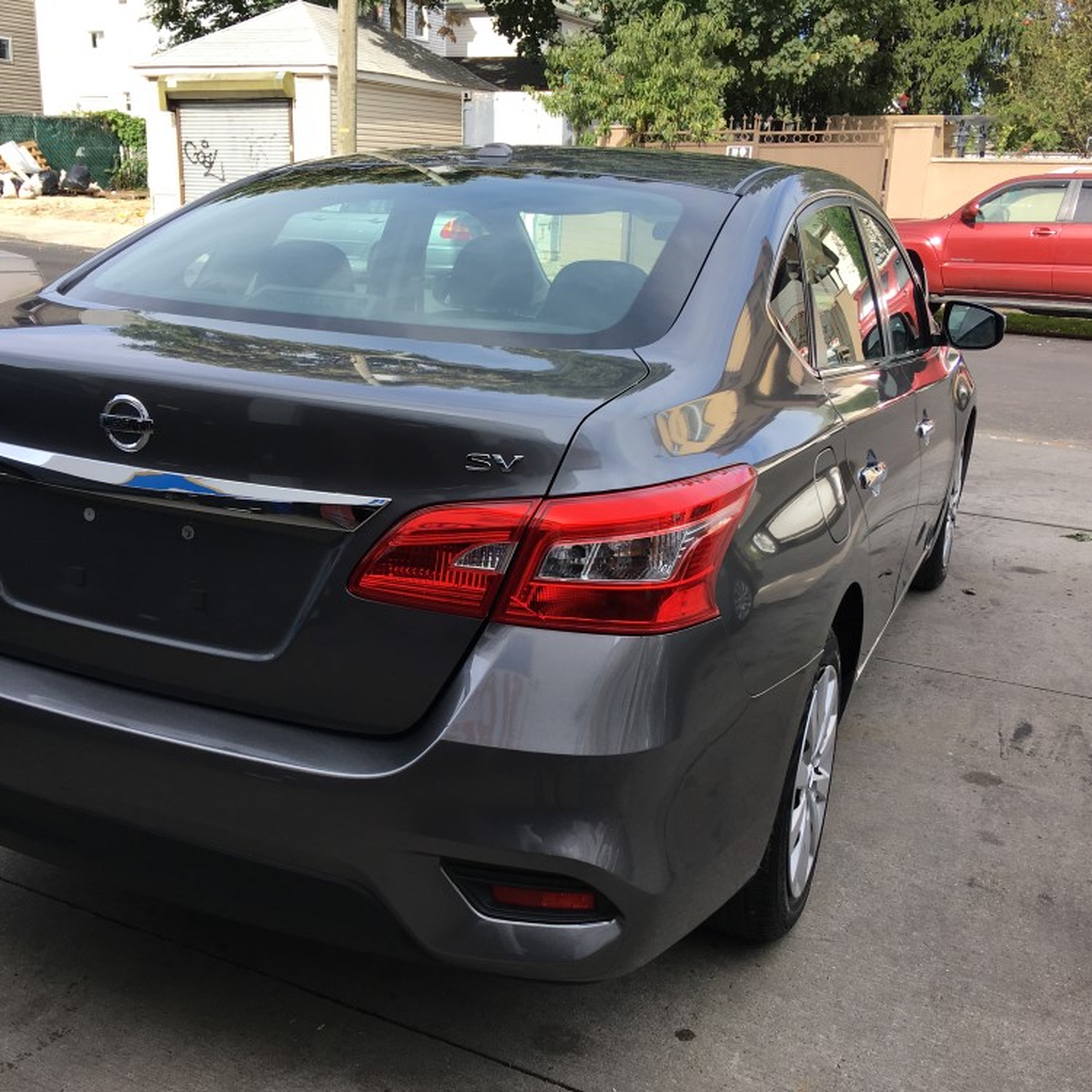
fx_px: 1249
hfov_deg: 47.1
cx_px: 478
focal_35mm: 35
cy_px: 558
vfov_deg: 47.2
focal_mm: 4.15
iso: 25
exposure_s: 1/545
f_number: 2.2
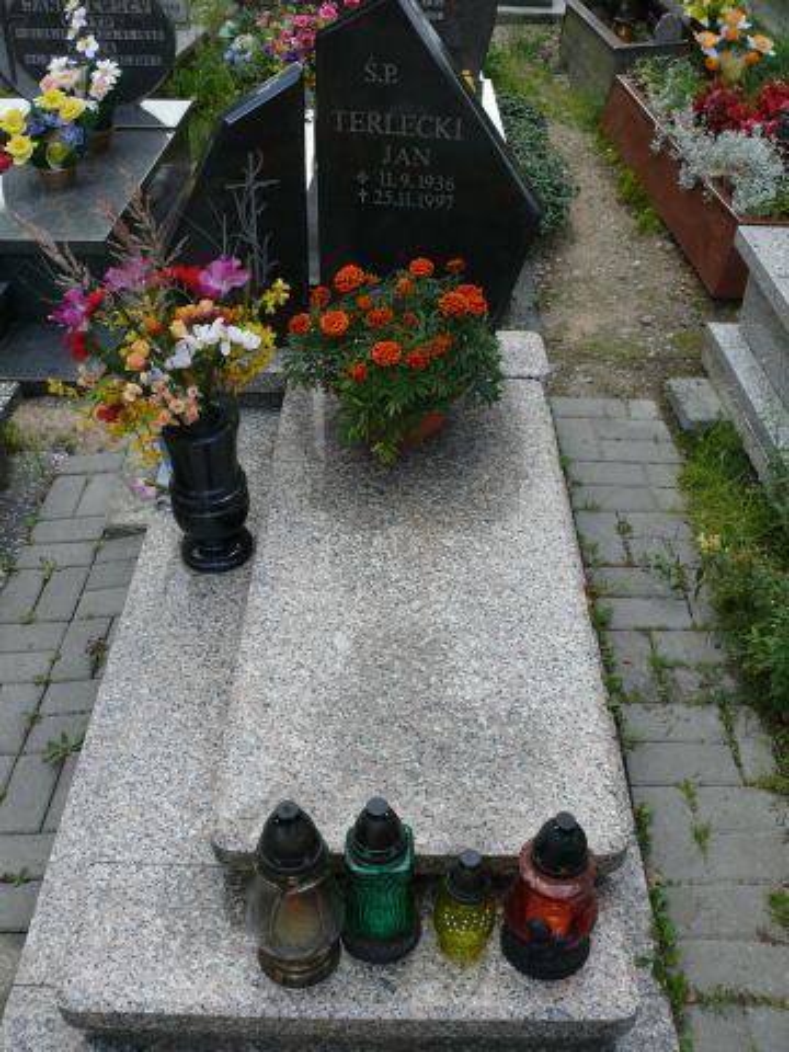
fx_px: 1064
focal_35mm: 35
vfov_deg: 52.6
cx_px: 394
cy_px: 526
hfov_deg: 40.7
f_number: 4
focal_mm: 7.4
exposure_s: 1/125
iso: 100
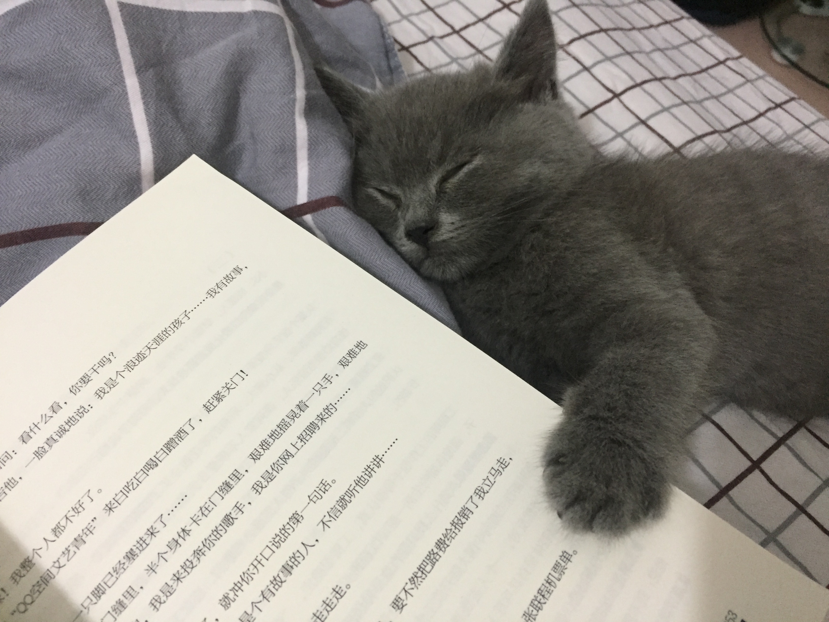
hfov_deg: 61.7
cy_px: 311
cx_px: 414
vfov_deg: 48.2
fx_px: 695
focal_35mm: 29
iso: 250
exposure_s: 1/20
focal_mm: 4.15
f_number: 2.2
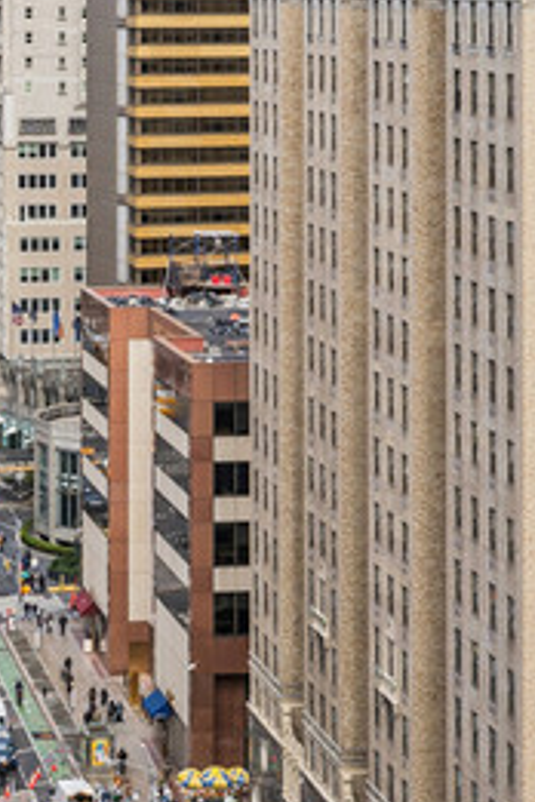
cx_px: 171
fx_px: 3410
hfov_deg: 9.0
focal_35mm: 153
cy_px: 169
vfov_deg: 13.4
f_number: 8
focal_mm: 40
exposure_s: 1/125
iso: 400
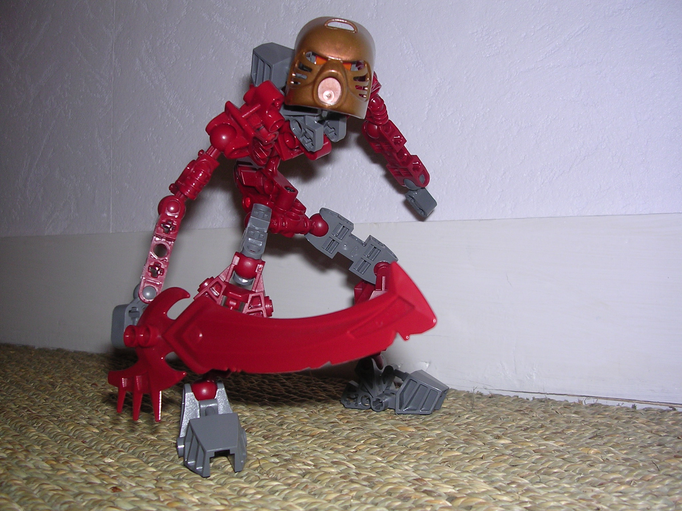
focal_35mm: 38
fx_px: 749
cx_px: 341
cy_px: 256
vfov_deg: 37.7
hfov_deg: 49.0
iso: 100
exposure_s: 1/60.1
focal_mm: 5.8
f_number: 2.8
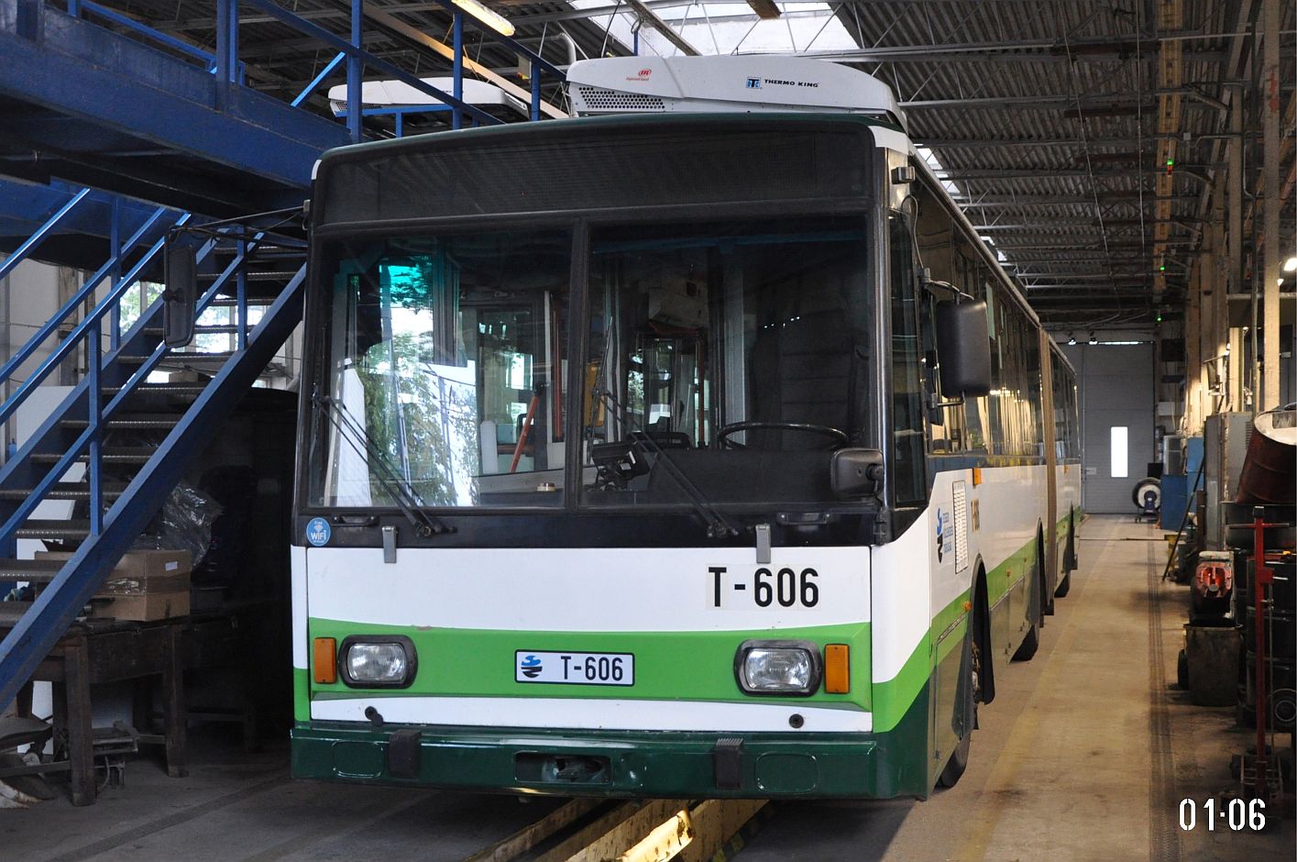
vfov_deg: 29.8
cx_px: 648
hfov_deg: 43.6
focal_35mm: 45
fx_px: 1619
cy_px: 431
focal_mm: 30
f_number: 4.2
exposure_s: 1/200
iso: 1600
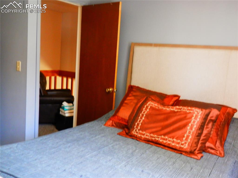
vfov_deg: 41.8
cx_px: 119
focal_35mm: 34
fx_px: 234
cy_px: 89
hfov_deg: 54.0
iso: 250
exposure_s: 1/4
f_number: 3.5
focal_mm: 6.2
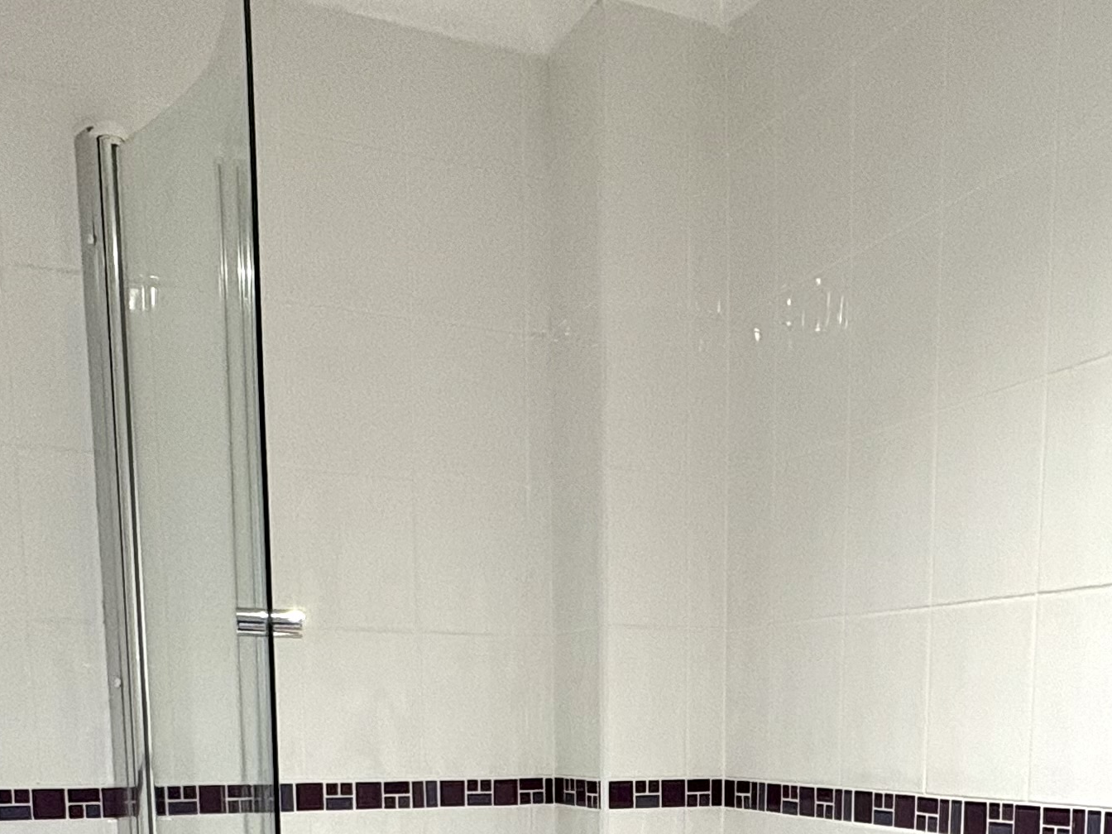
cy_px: 933
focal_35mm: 42
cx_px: 650
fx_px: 1349
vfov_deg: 30.5
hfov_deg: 44.6
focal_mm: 2.22
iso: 200
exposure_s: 1/99
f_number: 2.2
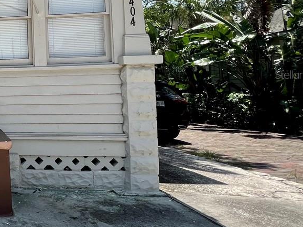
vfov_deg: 39.1
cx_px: -95
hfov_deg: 34.9
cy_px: 74
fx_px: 315
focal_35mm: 36
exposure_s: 1/874
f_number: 1.8
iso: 32
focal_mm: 1.57
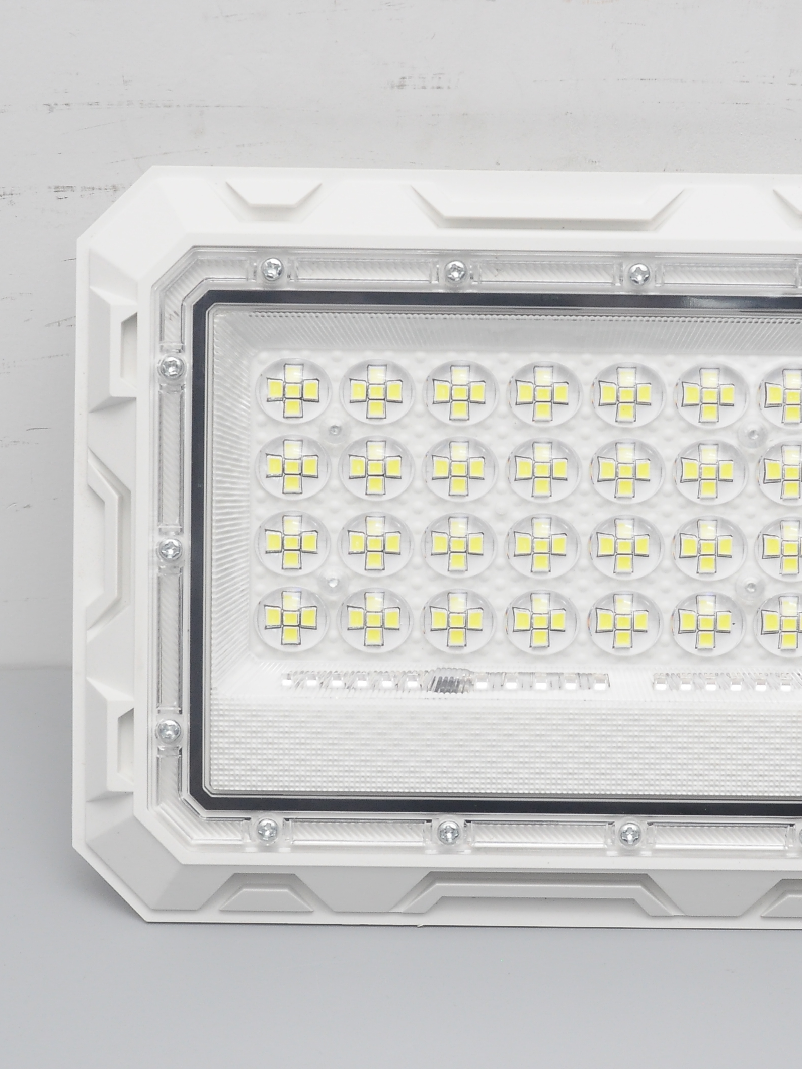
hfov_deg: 13.6
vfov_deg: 18.0
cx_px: 525
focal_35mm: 109
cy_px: 535
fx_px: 3367
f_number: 8
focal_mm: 50
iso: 1000
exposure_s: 1/100
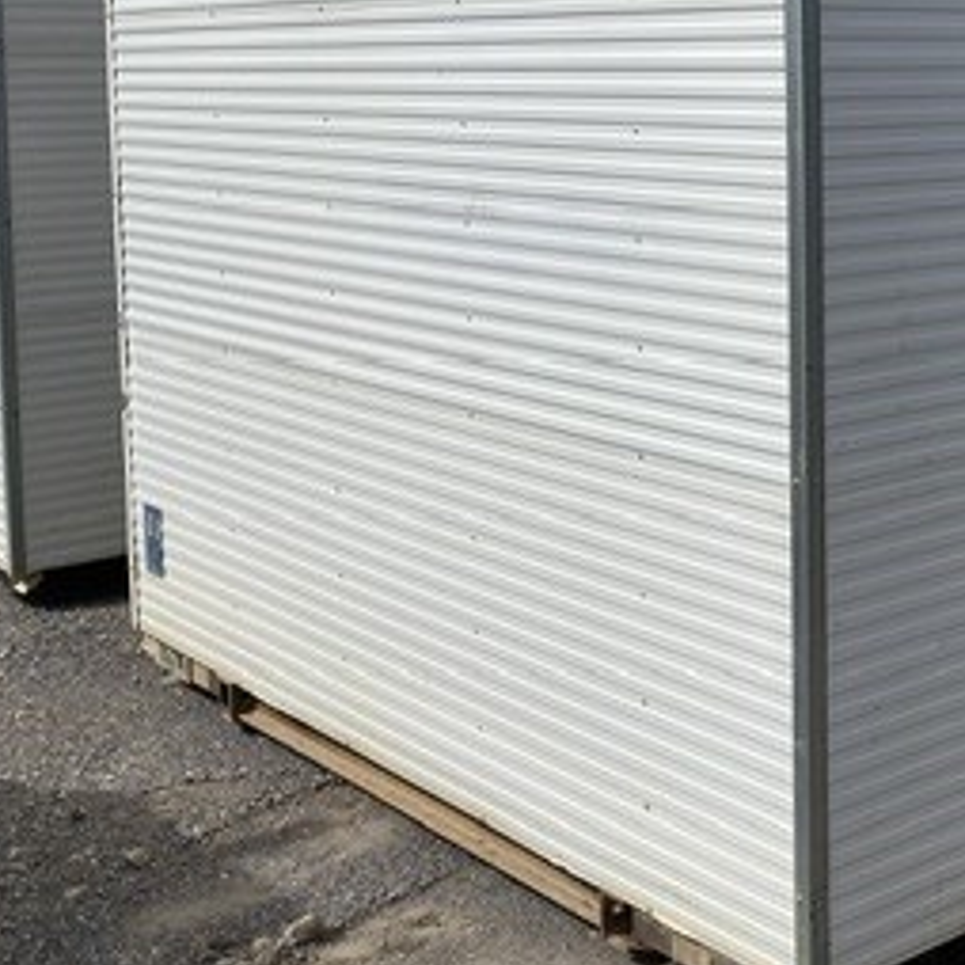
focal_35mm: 58
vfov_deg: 29.0
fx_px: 1829
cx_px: 1041
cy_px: 209
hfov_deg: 27.3
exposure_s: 1/4808
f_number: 1.8
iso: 32
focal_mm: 4.25
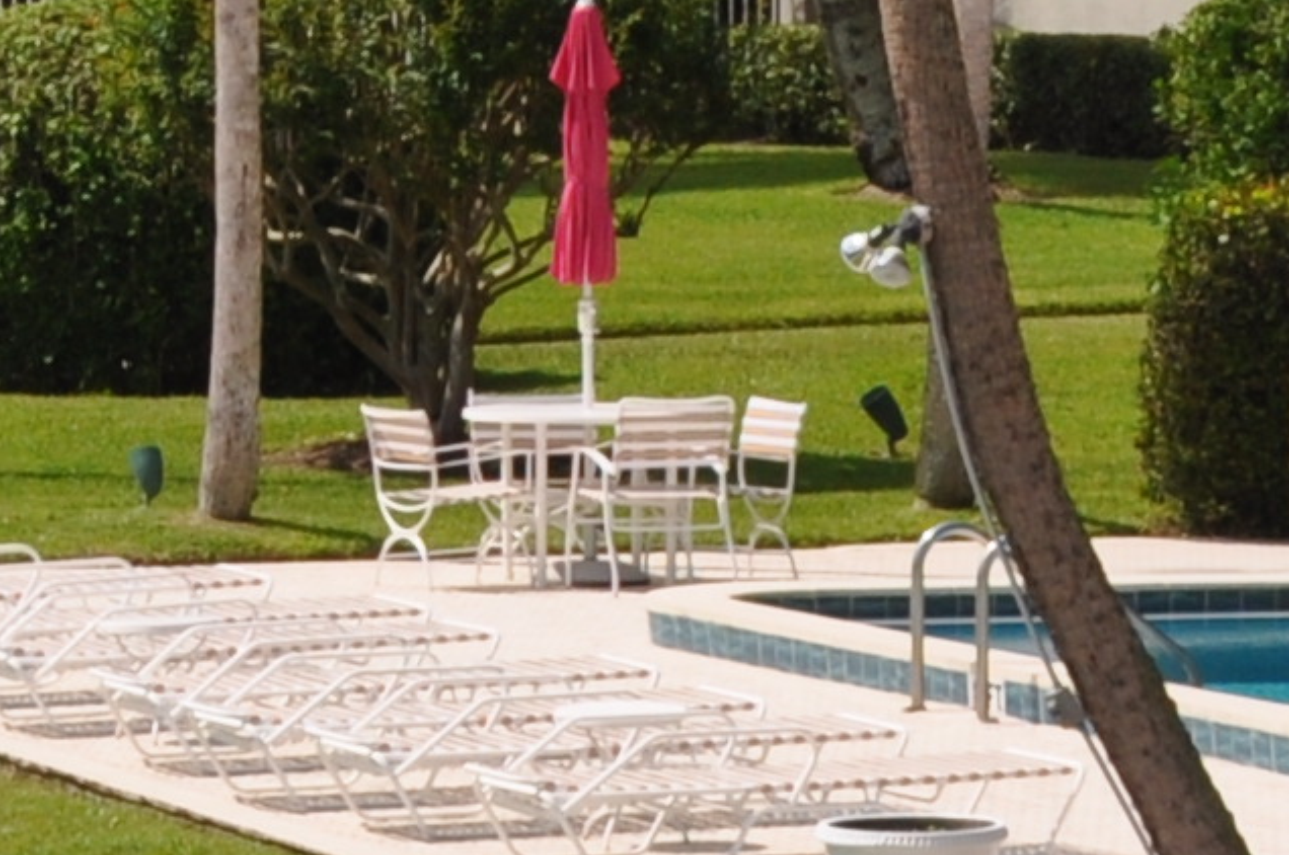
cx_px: -1463
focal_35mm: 344
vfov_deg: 4.0
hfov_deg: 5.8
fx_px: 12298
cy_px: -148
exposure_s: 1/400
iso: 200
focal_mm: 34
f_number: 10
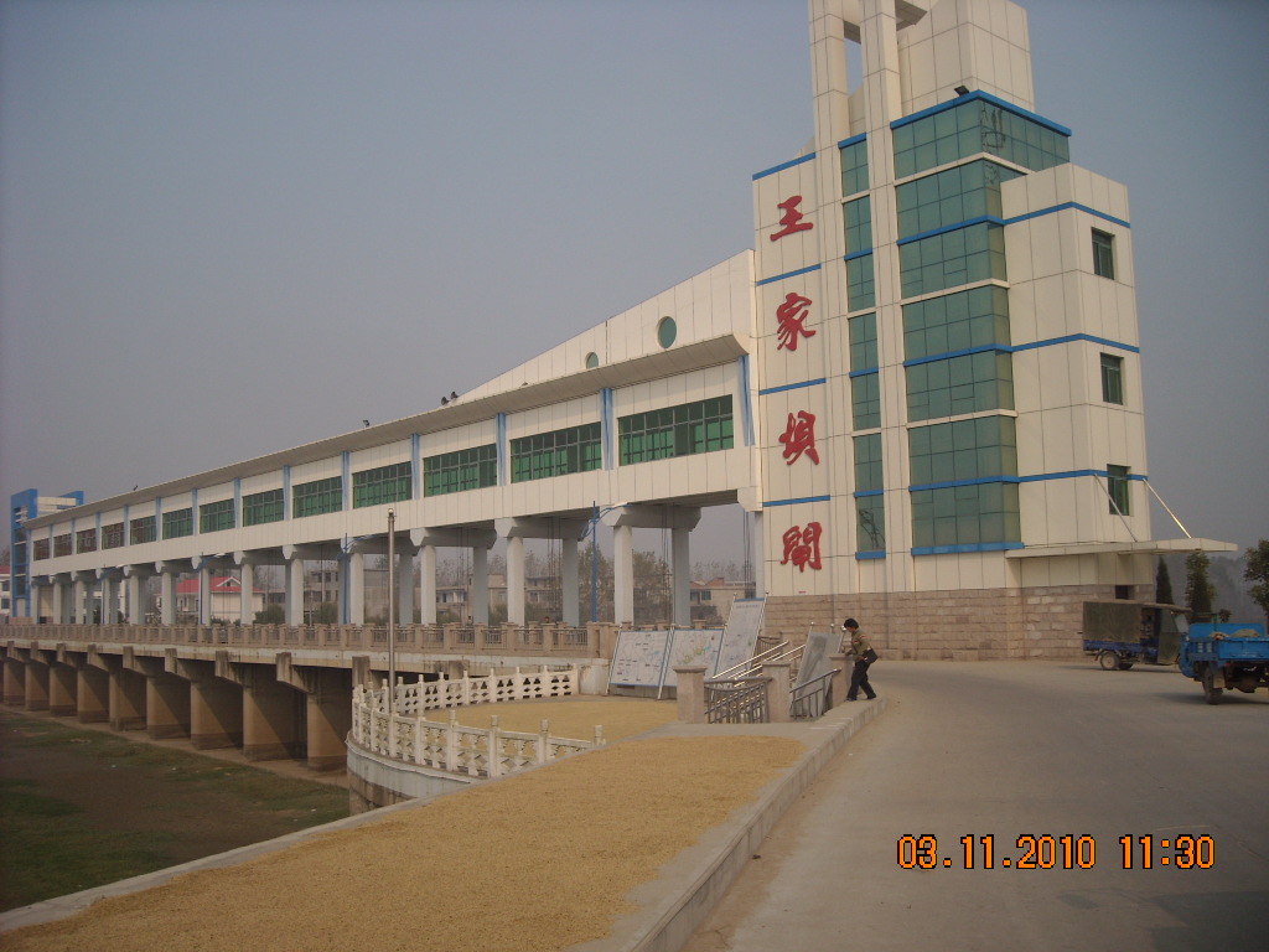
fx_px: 1283
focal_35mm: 35
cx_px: 634
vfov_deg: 40.7
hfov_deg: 52.6
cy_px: 476
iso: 64
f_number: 5.6
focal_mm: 5.7
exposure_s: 1/544
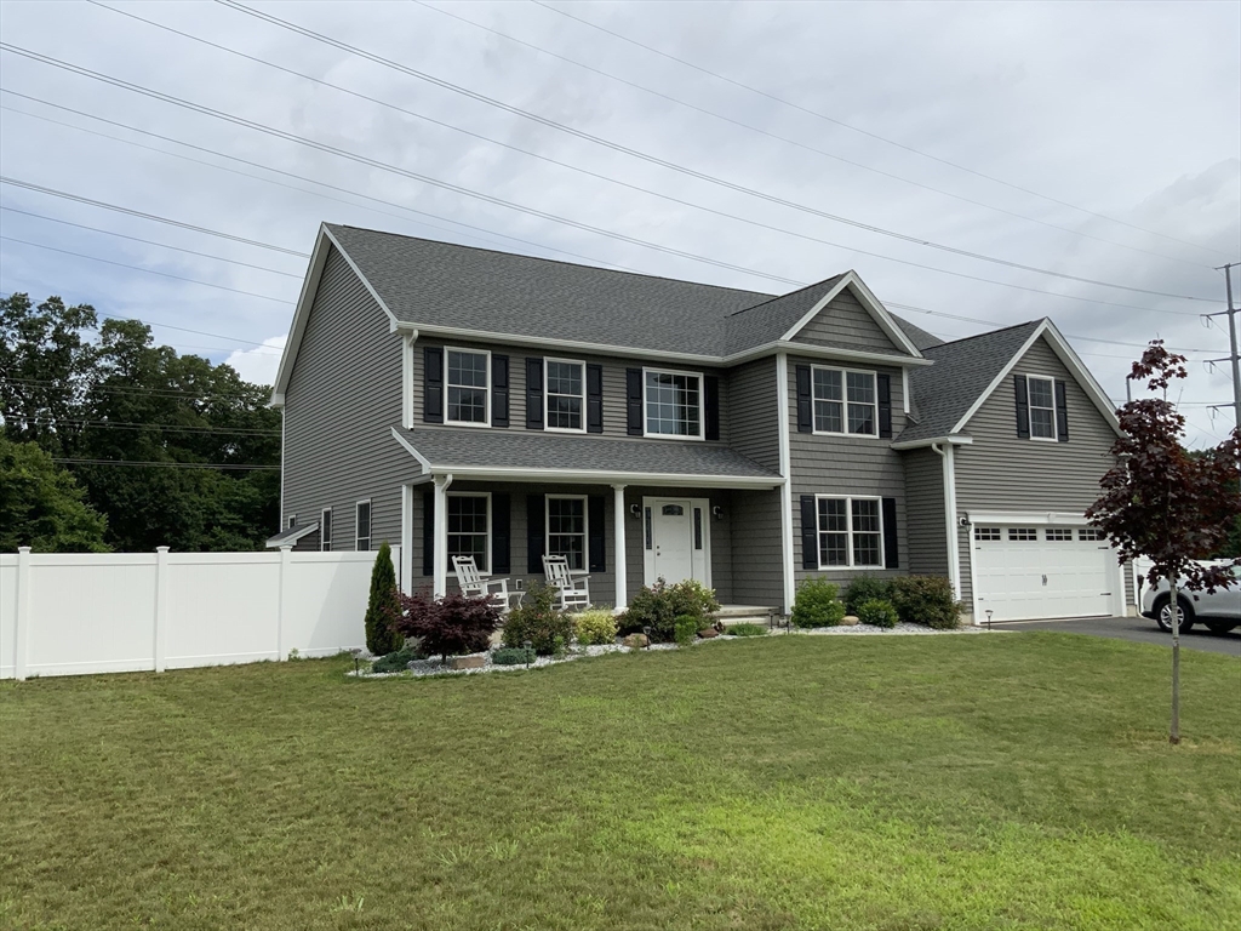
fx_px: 1040
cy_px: 466
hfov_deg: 61.7
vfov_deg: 48.2
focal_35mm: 29
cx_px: 620
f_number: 1.8
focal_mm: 3
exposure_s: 1/2959
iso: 20
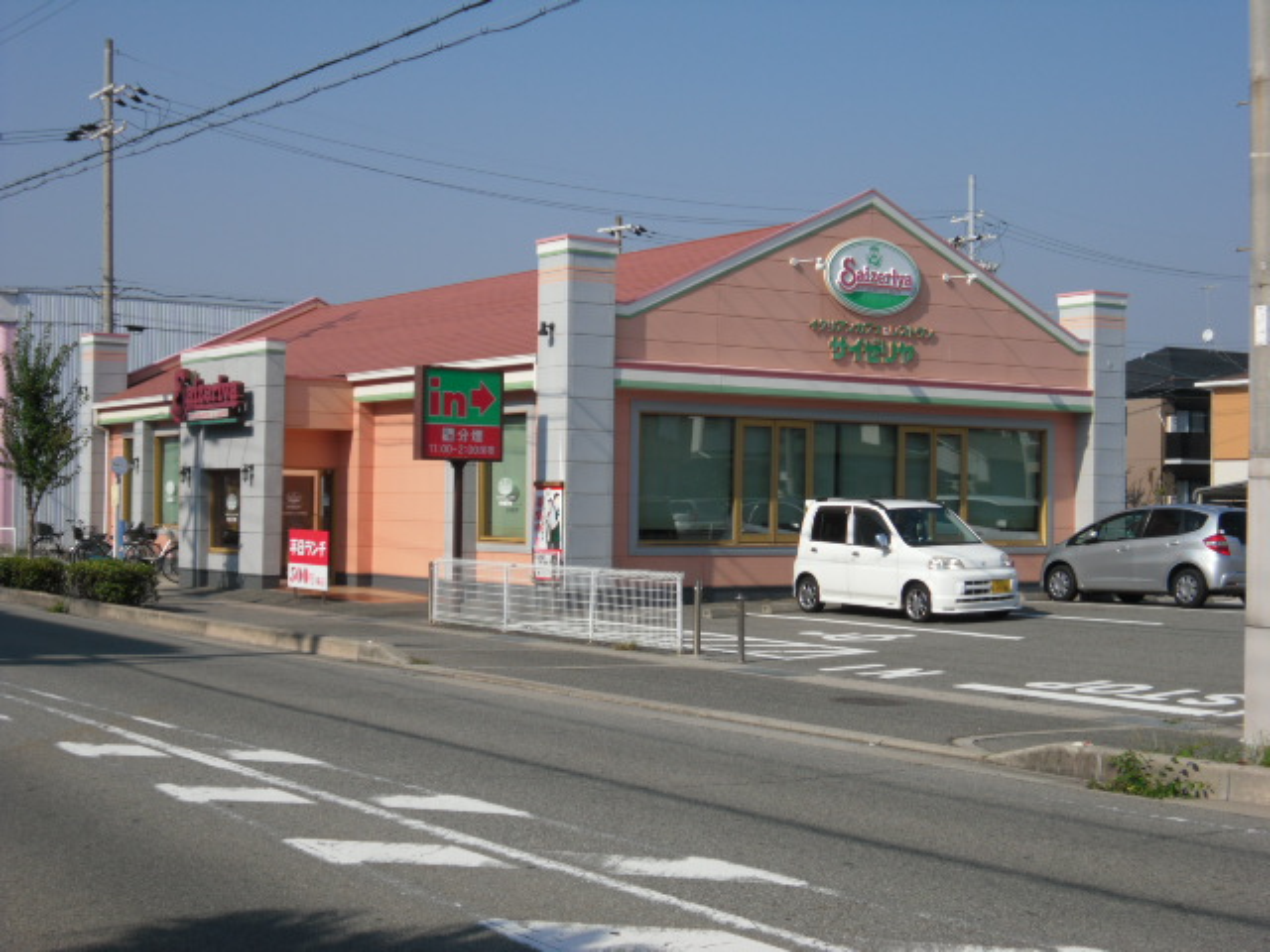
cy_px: 476
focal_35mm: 54
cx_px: 635
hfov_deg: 35.5
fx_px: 1981
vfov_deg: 27.0
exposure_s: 1/500
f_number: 4.8
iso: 64
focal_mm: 9.8
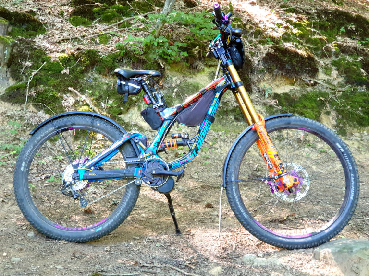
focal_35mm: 52
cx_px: 184
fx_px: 554
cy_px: 138
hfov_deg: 36.8
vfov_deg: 28.0
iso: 200
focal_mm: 6
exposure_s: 1/15
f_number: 2.4
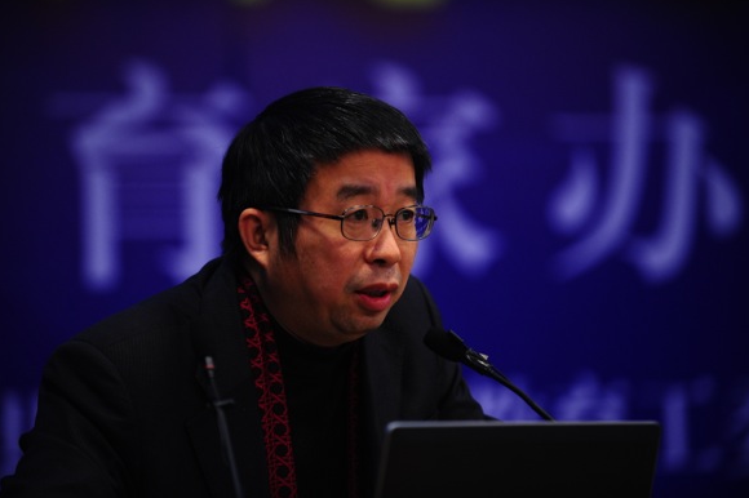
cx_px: 374
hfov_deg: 11.4
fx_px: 3764
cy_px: 251
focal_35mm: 181
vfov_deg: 7.6
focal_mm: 175
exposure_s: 1/320
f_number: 3.2
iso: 1000
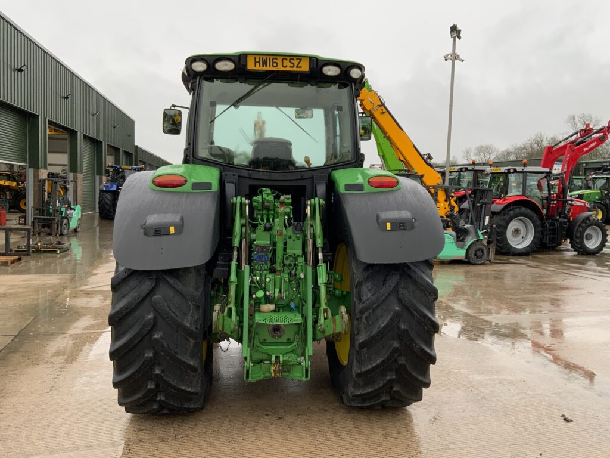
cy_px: 229
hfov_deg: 61.7
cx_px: 305
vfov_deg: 48.2
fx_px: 511
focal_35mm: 29
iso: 32
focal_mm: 3
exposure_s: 1/122
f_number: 1.8
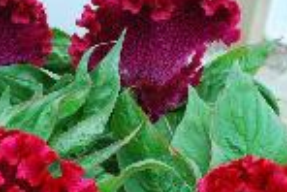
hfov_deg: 22.0
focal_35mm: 89
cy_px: 190
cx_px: 2
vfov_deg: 15.1
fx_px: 710
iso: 200
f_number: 7.1
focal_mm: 22
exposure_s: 1/60
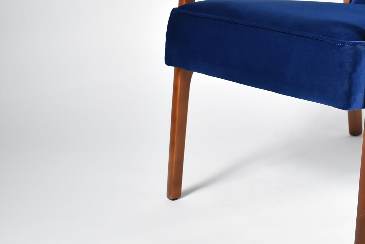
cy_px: 41
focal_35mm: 87
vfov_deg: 15.6
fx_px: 883
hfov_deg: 22.5
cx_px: 358
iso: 1100
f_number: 4
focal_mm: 27
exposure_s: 1/125
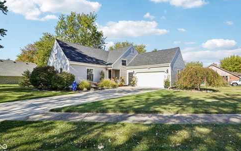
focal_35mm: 19
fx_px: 122
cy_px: 71
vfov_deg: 63.5
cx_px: 116
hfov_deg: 89.4
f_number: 8
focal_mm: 17.5
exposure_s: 1/250
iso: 100
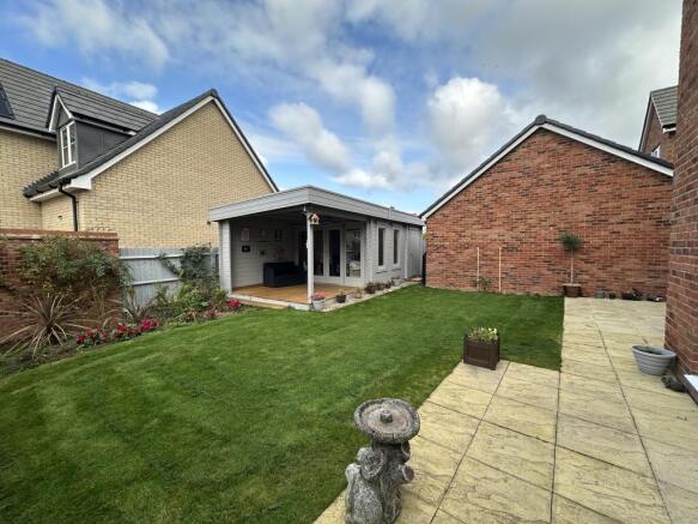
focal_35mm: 14
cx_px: 349
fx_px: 282
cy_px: 262
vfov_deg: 85.7
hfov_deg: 102.1
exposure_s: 1/633
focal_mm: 2.22
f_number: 2.2
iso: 40
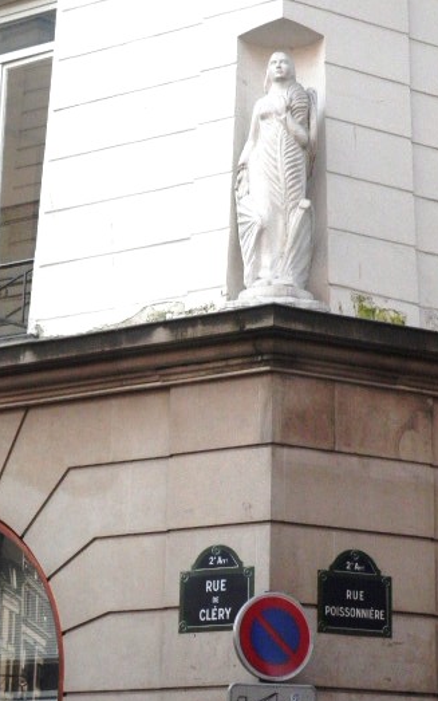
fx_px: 1585
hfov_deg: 15.7
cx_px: 295
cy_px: 332
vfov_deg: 24.9
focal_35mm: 83
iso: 400
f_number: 12.9
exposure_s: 1/80
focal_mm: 11.4
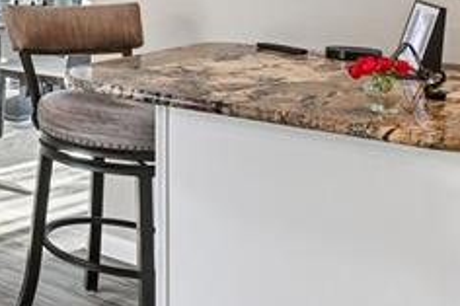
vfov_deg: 19.6
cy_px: -68
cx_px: -271
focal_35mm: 65
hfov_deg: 23.3
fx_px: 830
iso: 800
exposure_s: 1/3.33
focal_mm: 15
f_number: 11
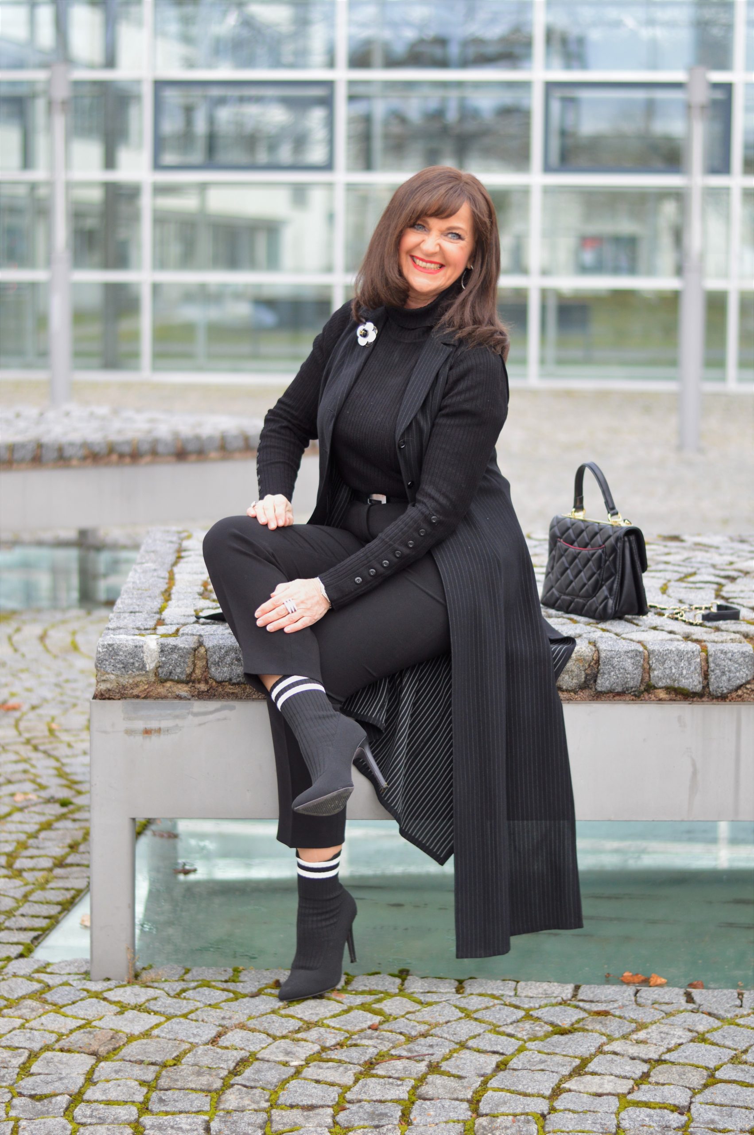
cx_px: 377
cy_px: 568
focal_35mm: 75
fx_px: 2361
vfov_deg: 27.0
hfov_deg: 18.1
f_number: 2.2
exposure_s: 1/400
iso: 400
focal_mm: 50
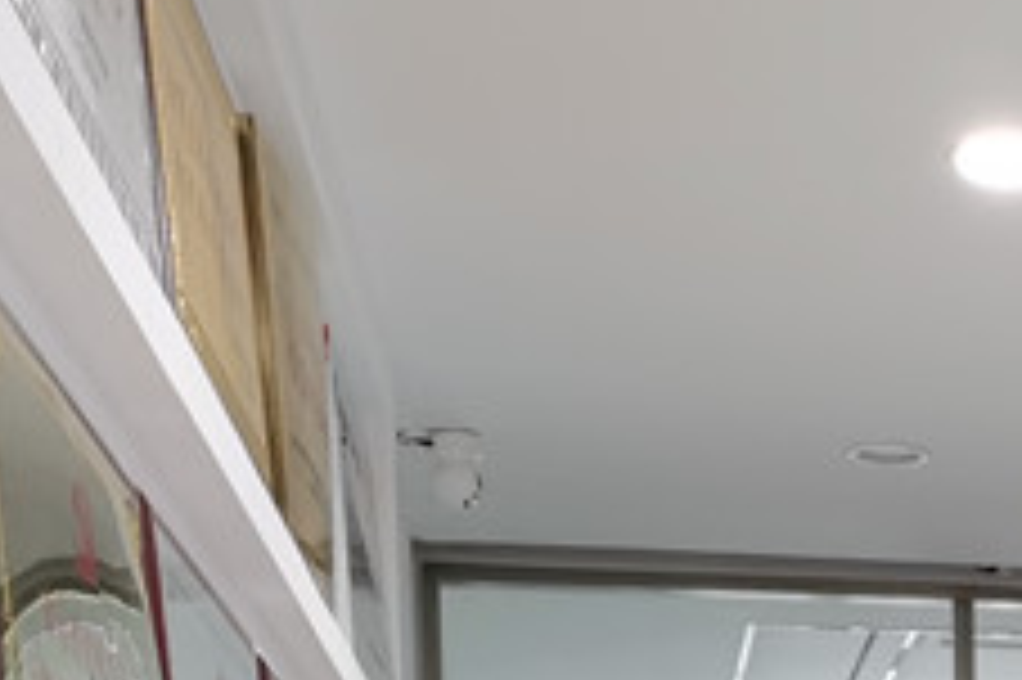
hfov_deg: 19.2
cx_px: 1292
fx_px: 2808
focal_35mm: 99
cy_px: 1315
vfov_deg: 12.3
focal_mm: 5.58
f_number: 1.8
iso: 250
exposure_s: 1/50
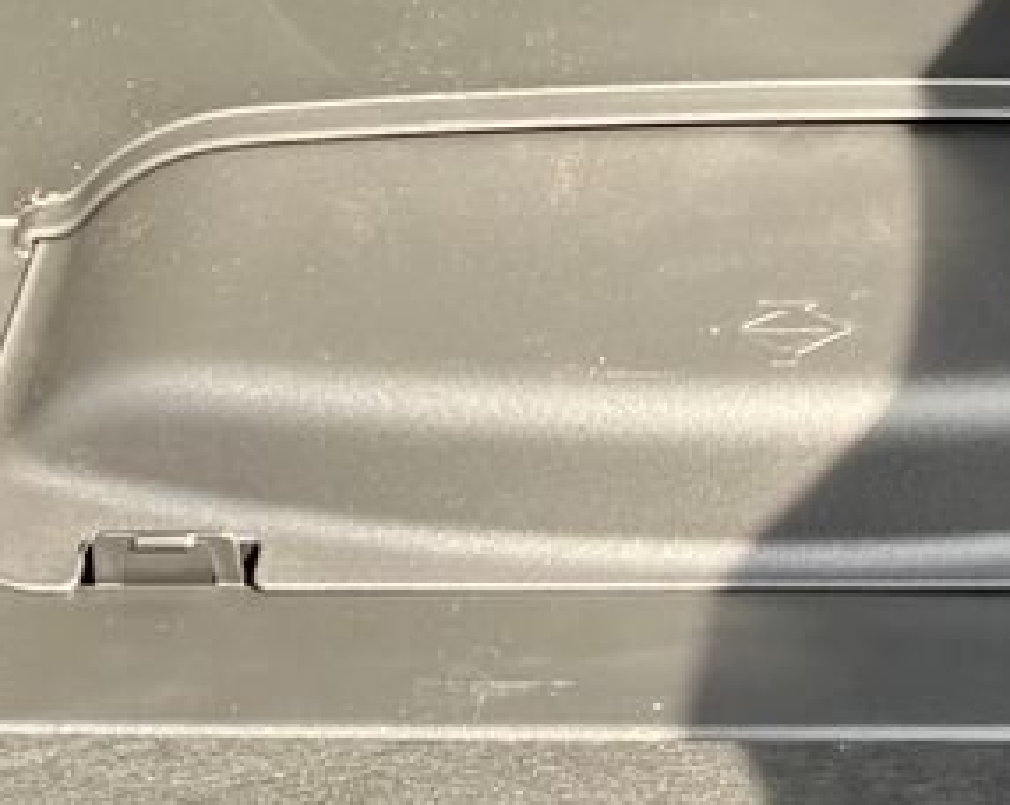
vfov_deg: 14.7
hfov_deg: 19.5
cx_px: 664
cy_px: -378
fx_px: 2925
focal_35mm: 98
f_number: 1.8
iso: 50
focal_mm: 3.99
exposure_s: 1/121
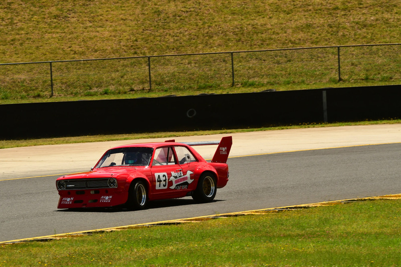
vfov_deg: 3.7
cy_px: 134
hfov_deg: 5.5
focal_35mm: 375
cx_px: 200
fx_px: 4178
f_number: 11
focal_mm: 250
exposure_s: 1/640
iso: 320
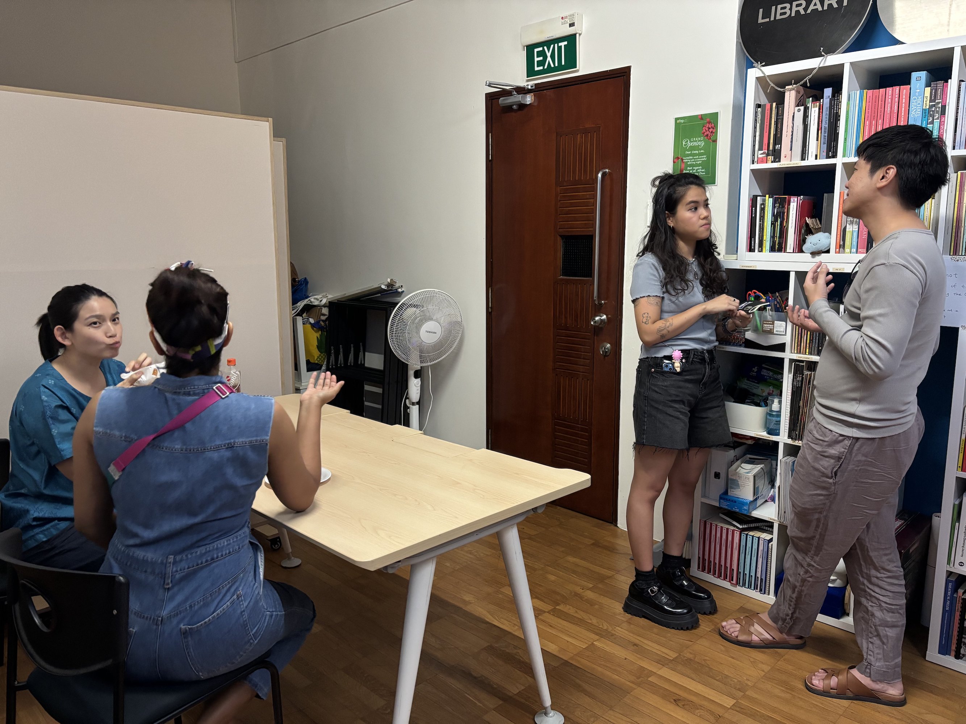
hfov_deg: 67.3
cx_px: 483
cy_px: 362
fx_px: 726
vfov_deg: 53.1
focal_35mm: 26
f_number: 1.6
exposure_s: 1/33
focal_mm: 5.96
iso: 400
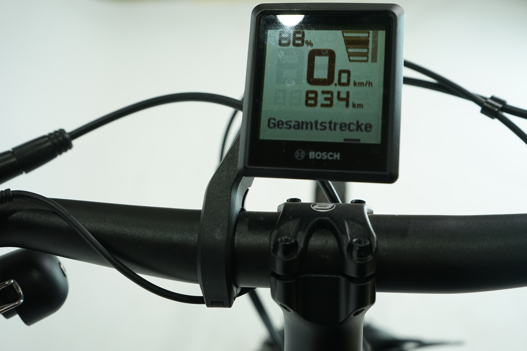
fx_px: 571
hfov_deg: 49.6
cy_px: 176
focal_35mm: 39
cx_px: 264
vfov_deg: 34.2
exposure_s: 1/200
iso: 1600
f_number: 5.6
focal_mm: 39
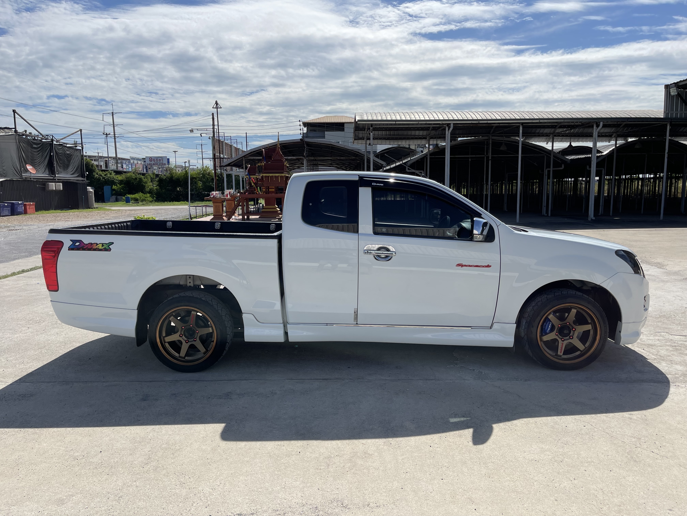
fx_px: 516
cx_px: 344
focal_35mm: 26
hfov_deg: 67.3
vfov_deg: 53.1
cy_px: 258
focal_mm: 5.1
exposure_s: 1/6993
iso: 32
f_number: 1.6
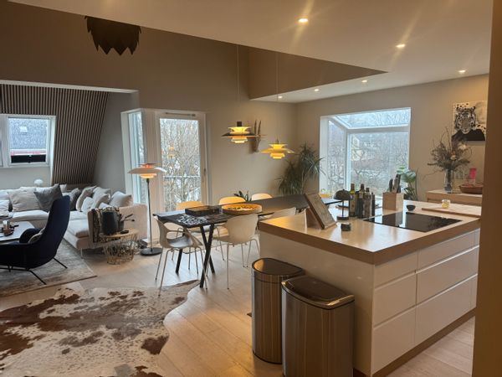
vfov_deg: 56.8
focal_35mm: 24
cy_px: 188
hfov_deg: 71.6
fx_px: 348
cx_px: 251
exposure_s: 1/100
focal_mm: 6.76
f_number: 1.78
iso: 160
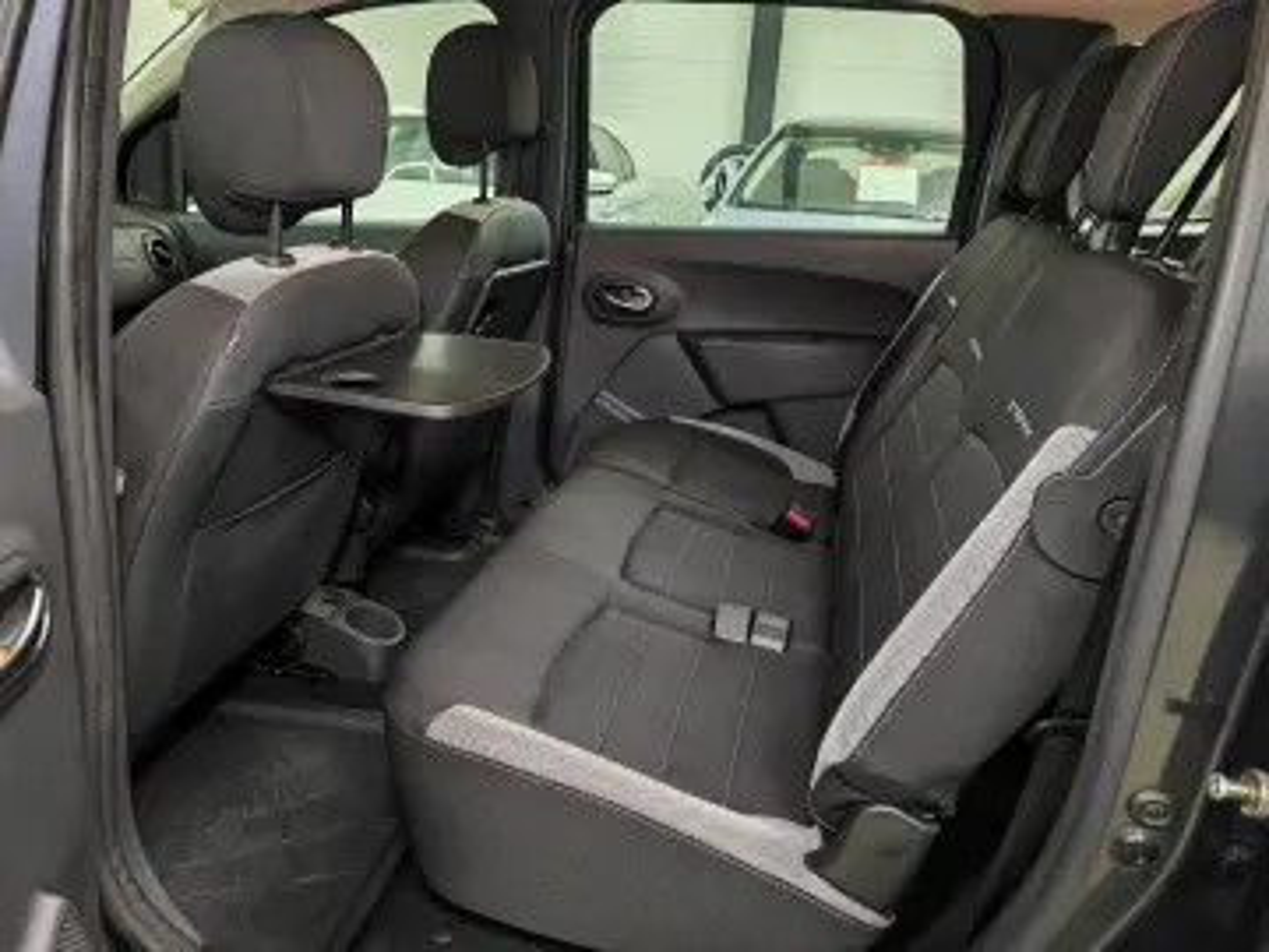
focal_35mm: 26
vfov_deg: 53.1
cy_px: 476
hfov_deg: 67.3
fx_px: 953
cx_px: 634
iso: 1000
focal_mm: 5.4
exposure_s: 1/130
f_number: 1.6
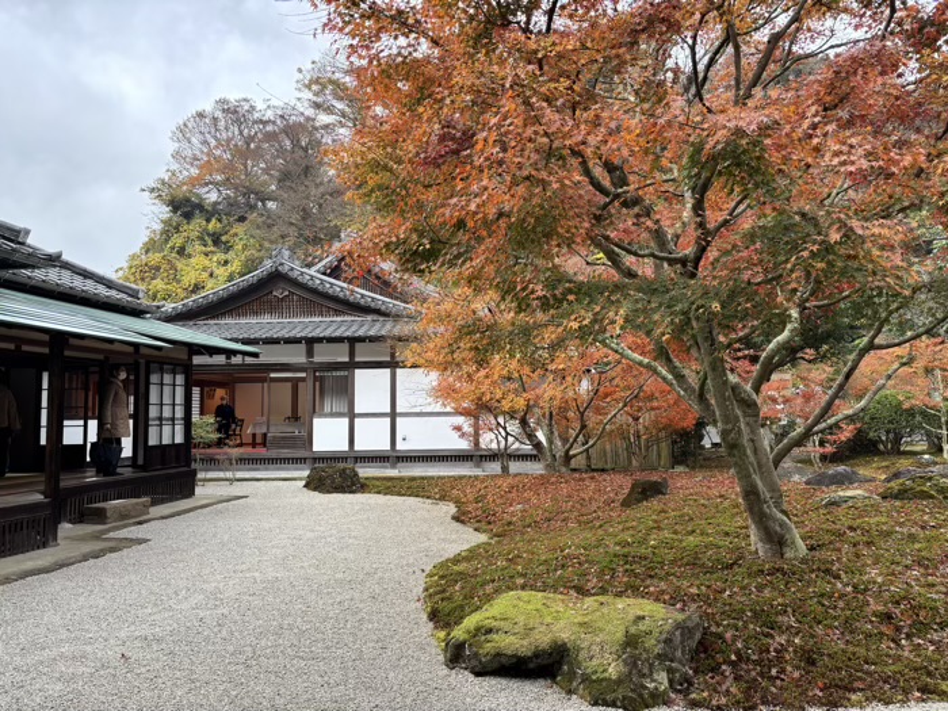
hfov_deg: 67.3
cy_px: 356
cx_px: 474
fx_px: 712
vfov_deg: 53.1
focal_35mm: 26
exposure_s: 1/121
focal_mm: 5.96
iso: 80
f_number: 1.6
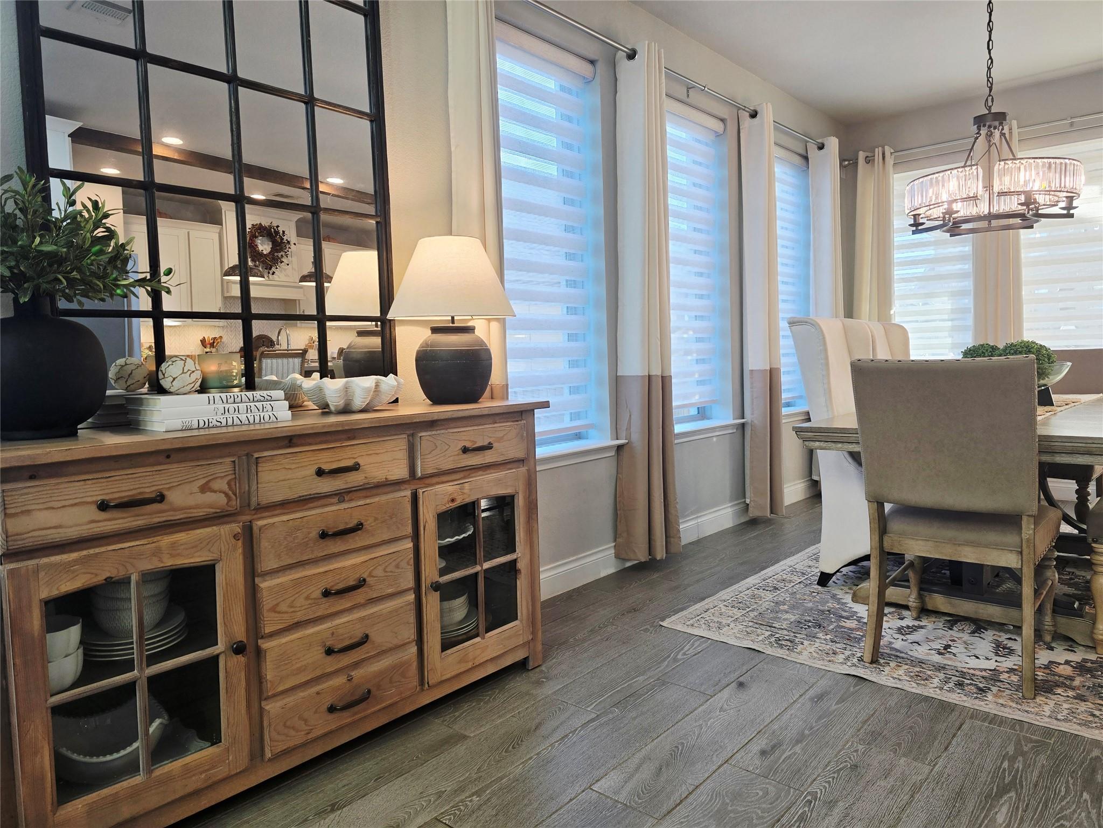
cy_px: 414
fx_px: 733
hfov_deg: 73.9
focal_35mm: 23
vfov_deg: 58.9
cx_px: 552
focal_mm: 6.3
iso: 64
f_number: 1.7
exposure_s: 1/120
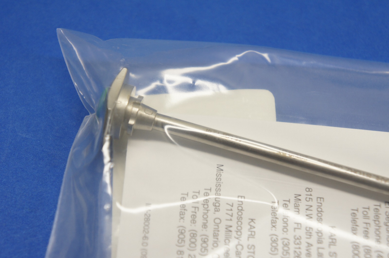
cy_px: 129
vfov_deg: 16.5
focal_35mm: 82
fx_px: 891
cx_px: 194
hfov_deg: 24.6
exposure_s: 1/100
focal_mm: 55
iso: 400
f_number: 5.6
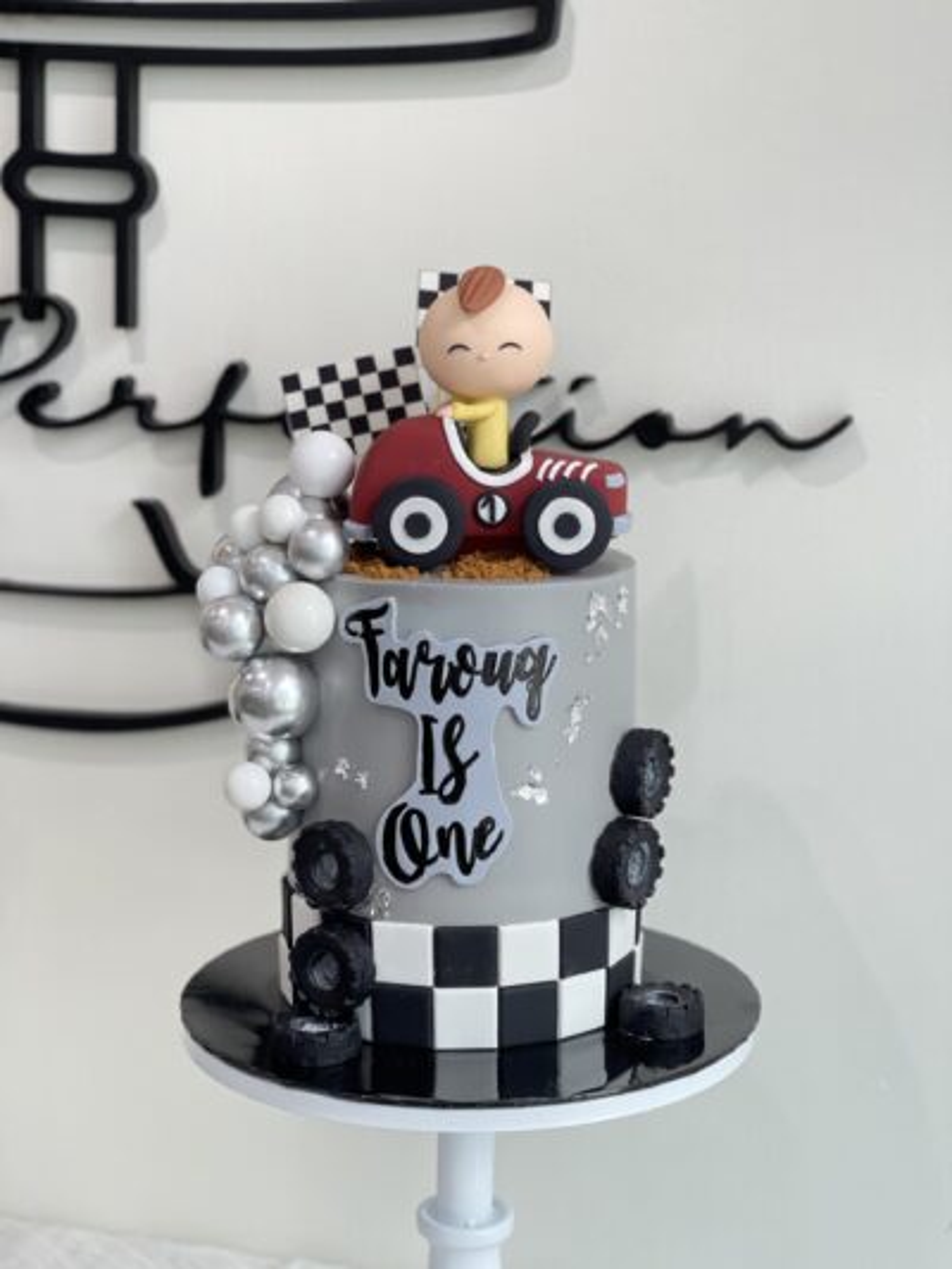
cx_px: 476
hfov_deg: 22.9
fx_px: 2346
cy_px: 634
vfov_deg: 30.3
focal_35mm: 64
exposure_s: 1/100
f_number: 2.2
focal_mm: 7.5
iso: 80
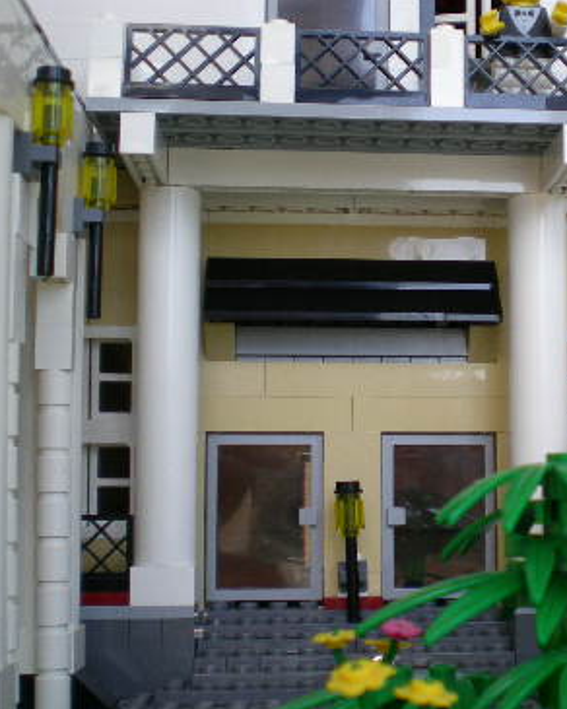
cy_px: 385
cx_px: 489
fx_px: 1363
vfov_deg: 29.1
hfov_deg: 23.0
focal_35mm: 65
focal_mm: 6.3
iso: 50
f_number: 3.1
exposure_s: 1/99.8
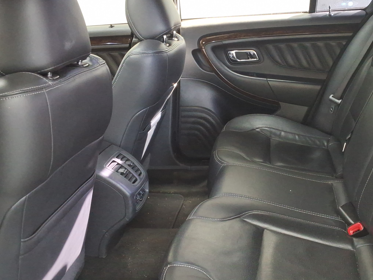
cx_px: 253
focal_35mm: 45
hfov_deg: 41.5
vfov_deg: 32.1
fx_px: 485
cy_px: 111
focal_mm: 2.91
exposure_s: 1/40
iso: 122
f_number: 1.9
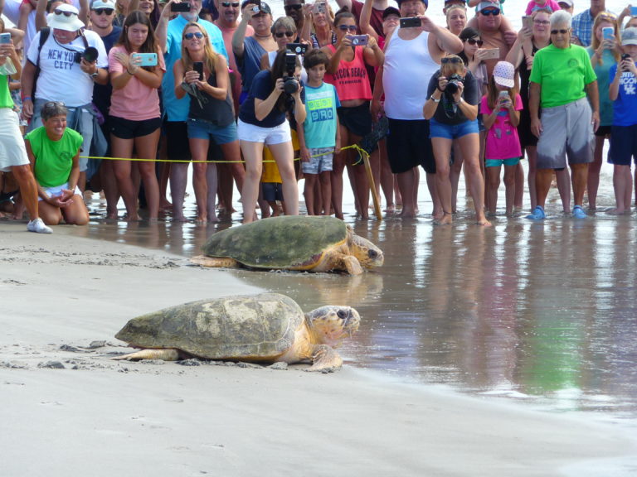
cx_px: 318
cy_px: 238
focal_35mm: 199
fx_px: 3662
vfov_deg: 7.5
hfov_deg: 9.9
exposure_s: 1/160
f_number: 4.8
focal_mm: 34.2
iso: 100
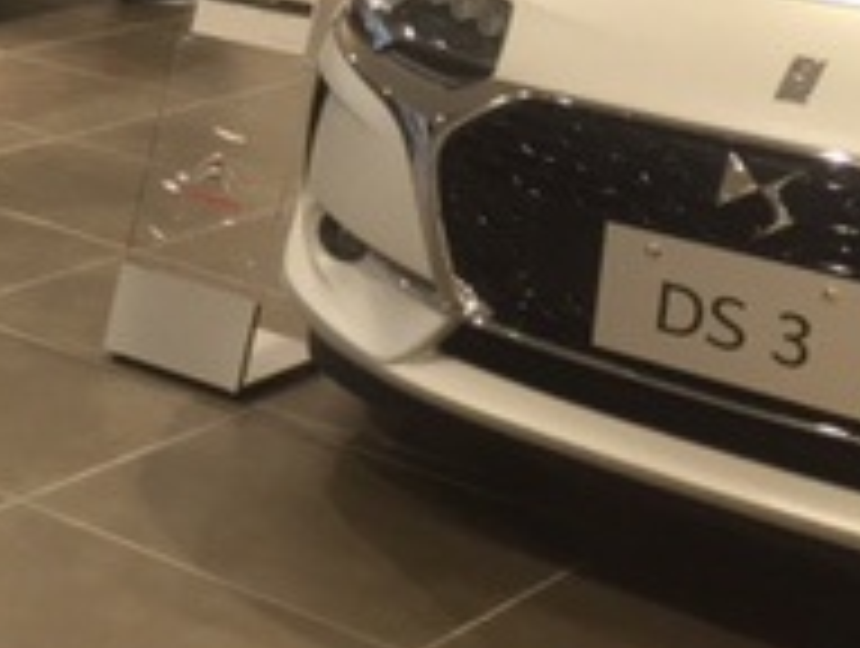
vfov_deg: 14.9
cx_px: -531
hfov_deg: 17.5
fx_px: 2414
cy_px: -76
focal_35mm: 97
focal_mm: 4.15
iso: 50
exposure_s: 1/30
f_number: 2.2
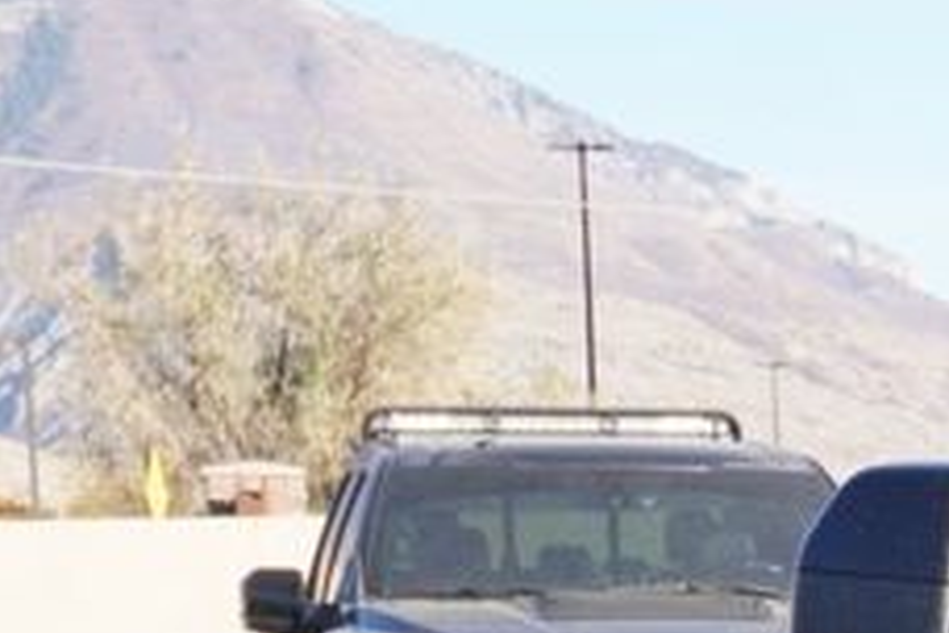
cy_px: 1391
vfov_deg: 6.9
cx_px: 2056
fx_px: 4982
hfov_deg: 9.9
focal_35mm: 189
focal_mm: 28
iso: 100
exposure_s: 1/100
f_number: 8
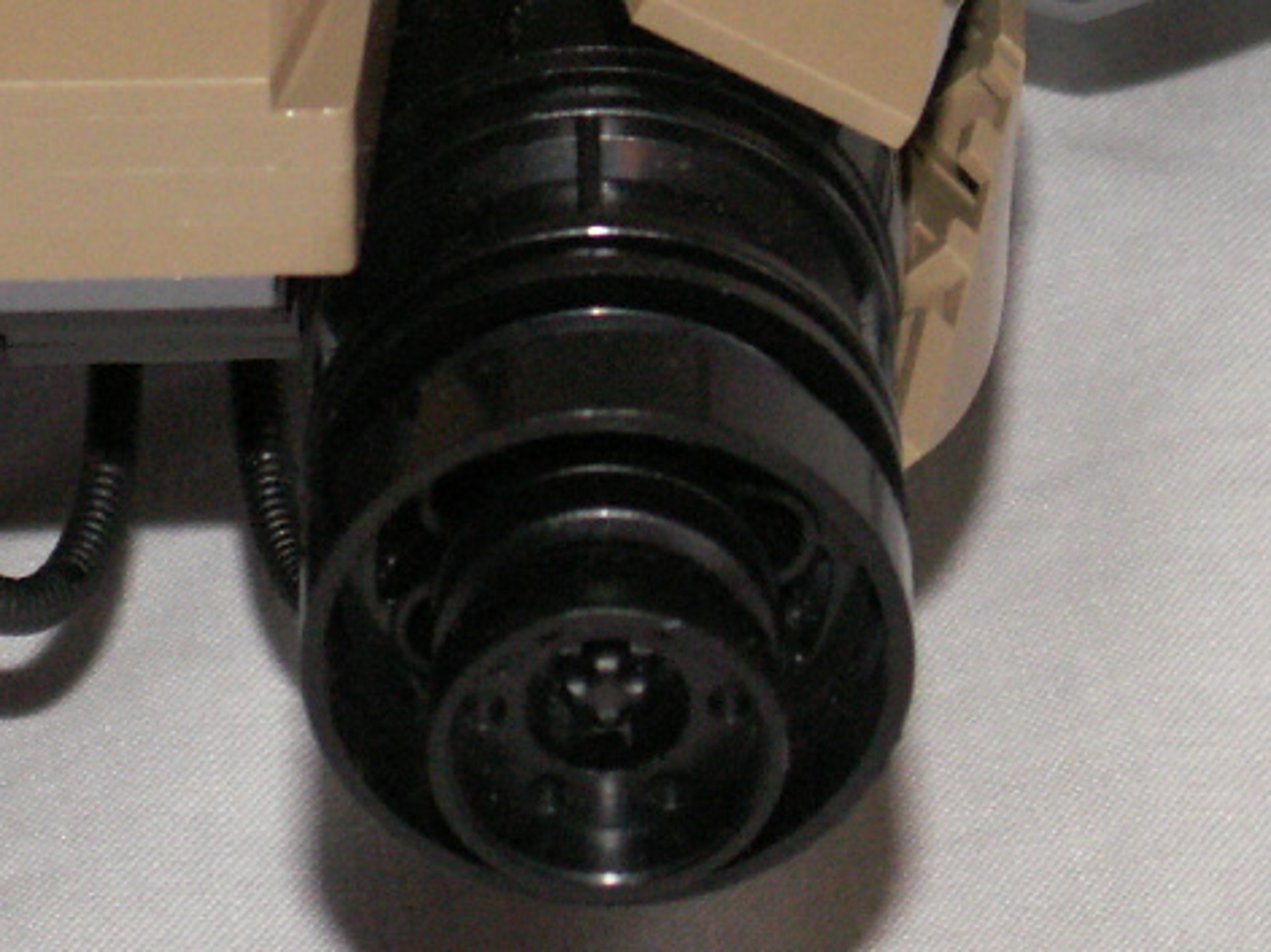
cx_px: 170
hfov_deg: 7.7
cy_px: -458
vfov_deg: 5.7
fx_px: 9471
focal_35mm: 258
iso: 160
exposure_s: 1/80
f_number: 3.2
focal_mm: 12.71
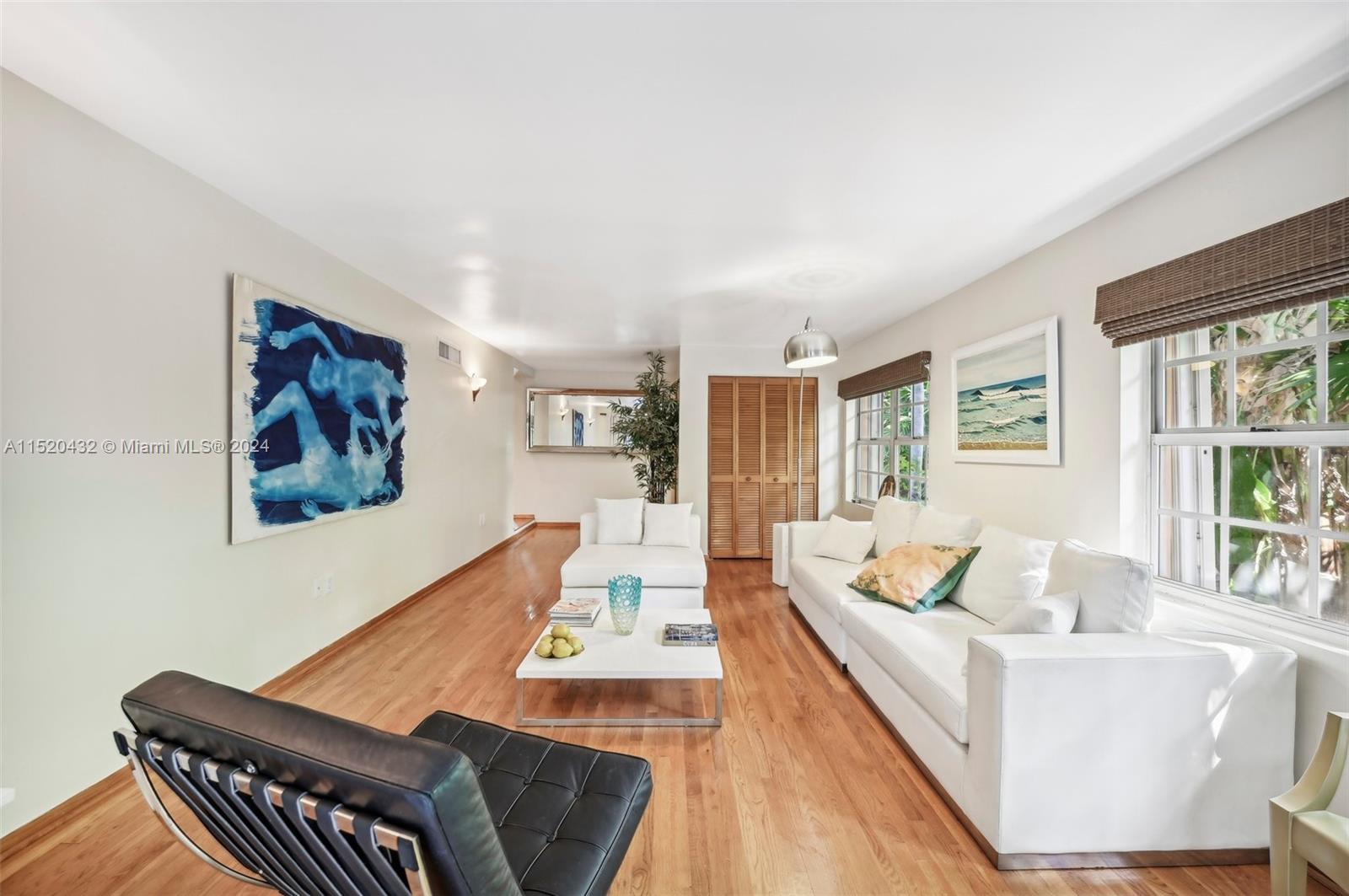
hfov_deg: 104.3
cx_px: 674
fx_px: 524
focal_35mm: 14
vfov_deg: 81.1
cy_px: 448
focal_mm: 14
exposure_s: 1/13
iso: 280
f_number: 4
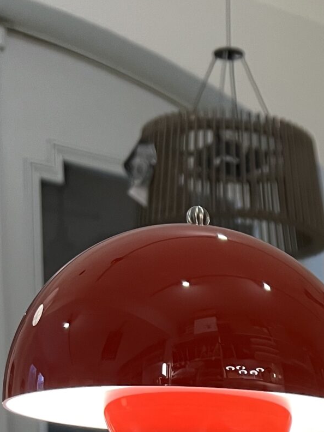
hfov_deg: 16.0
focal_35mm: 84
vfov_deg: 20.5
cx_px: 494
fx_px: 1048
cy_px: 616
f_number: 1.5
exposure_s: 1/50
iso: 80
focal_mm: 5.7
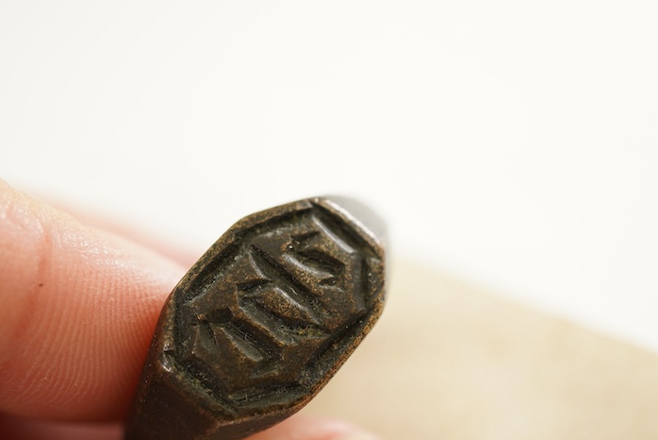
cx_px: 309
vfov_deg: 23.4
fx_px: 1060
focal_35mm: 58
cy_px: 256
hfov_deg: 34.5
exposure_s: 1/160
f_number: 3.5
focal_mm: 30
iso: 800
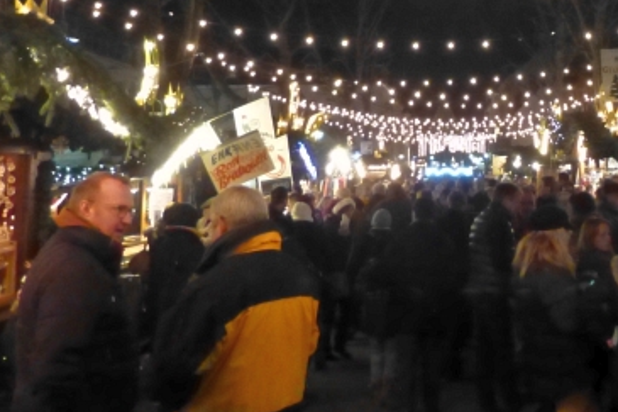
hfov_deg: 34.3
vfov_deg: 22.7
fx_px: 978
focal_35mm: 57
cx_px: 469
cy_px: -12
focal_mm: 4.4
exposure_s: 1/40
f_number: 3.3
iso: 1600
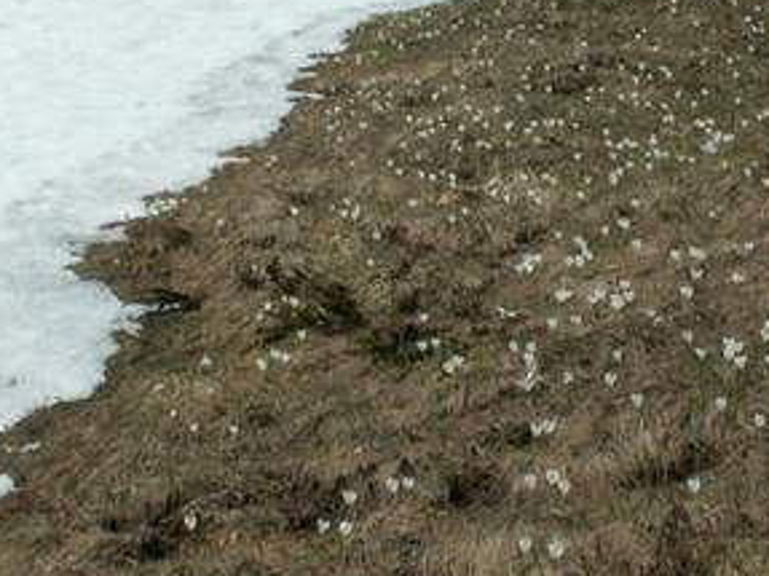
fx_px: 1732
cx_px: 547
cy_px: 134
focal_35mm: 78
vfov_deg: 18.7
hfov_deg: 24.8
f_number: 8
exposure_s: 1/320
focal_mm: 5.86
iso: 50
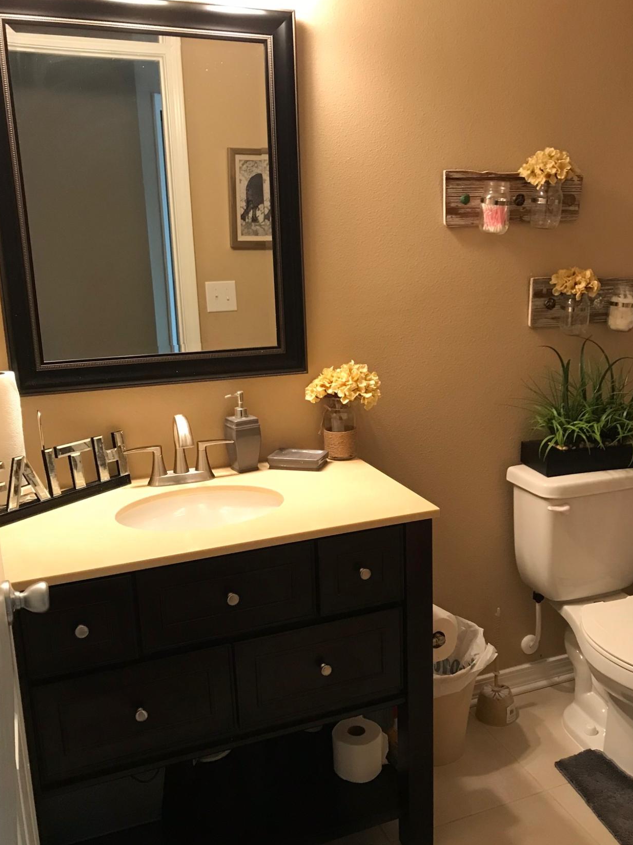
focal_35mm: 34
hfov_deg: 41.6
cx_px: 381
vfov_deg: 53.9
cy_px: 452
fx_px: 829
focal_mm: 3.99
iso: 64
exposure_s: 1/15
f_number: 1.8
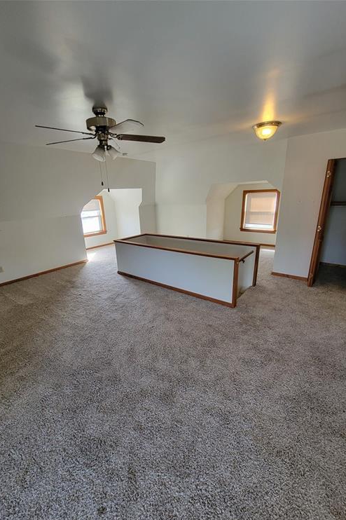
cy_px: 268
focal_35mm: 14
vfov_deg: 104.2
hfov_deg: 81.1
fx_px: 202
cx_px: 162
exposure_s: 1/60
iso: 250
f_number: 2.2
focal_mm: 2.2
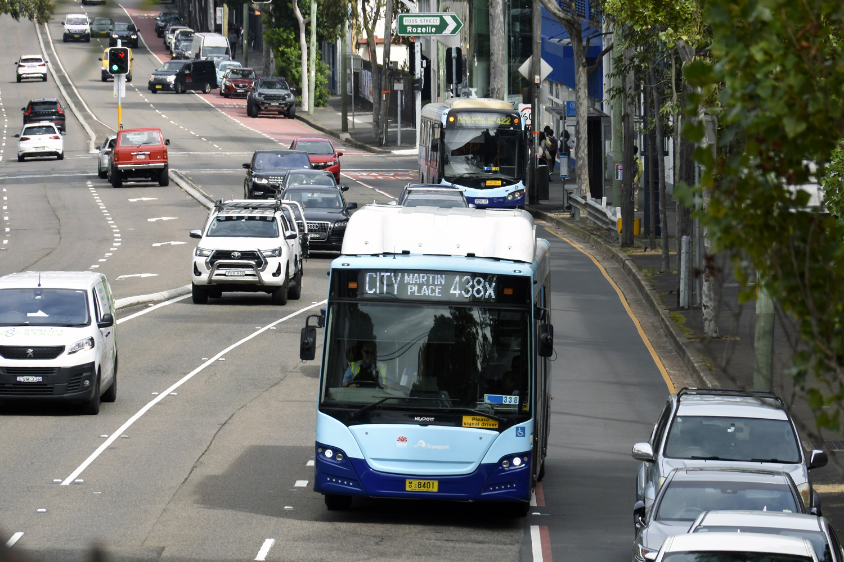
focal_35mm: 300
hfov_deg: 6.9
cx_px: 422
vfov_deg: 4.6
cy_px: 281
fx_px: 7033
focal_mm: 200
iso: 200
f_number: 11
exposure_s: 1/160
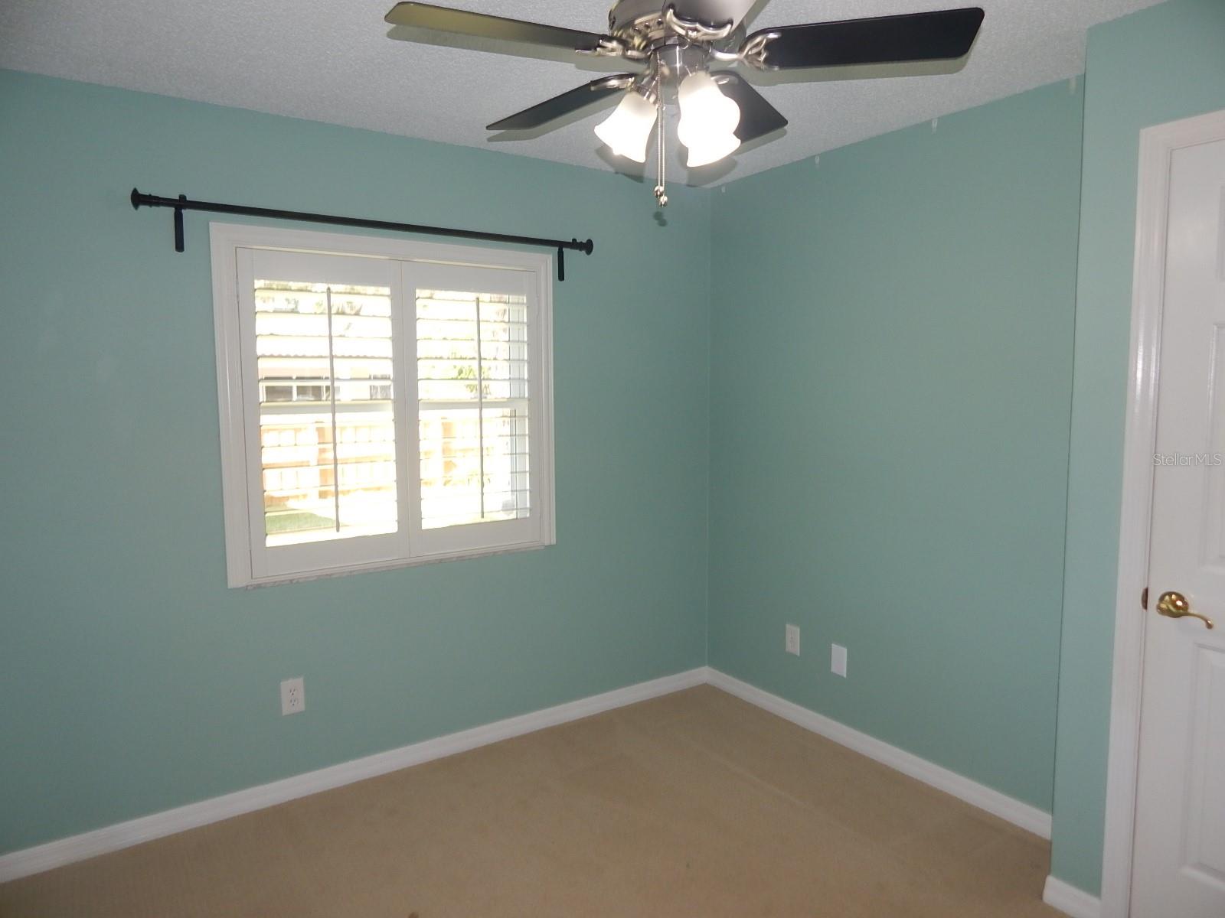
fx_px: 779
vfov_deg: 61.1
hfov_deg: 76.4
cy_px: 459
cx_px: 612
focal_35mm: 22
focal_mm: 4
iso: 125
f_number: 3
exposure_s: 1/50
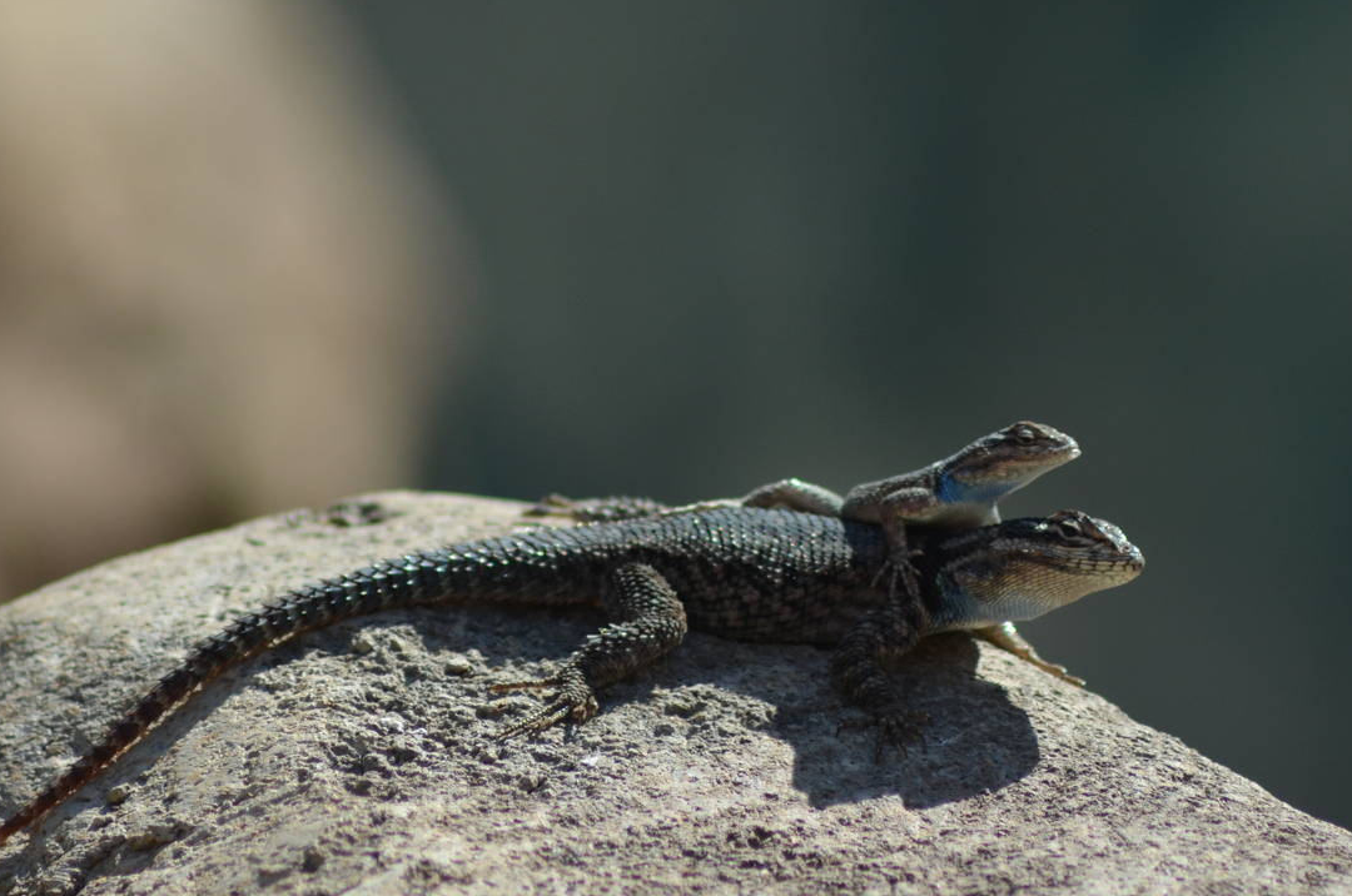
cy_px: 618
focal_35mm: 511
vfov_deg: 2.7
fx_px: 19157
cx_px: 787
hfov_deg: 4.0
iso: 400
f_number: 5.6
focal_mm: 230
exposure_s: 1/2000
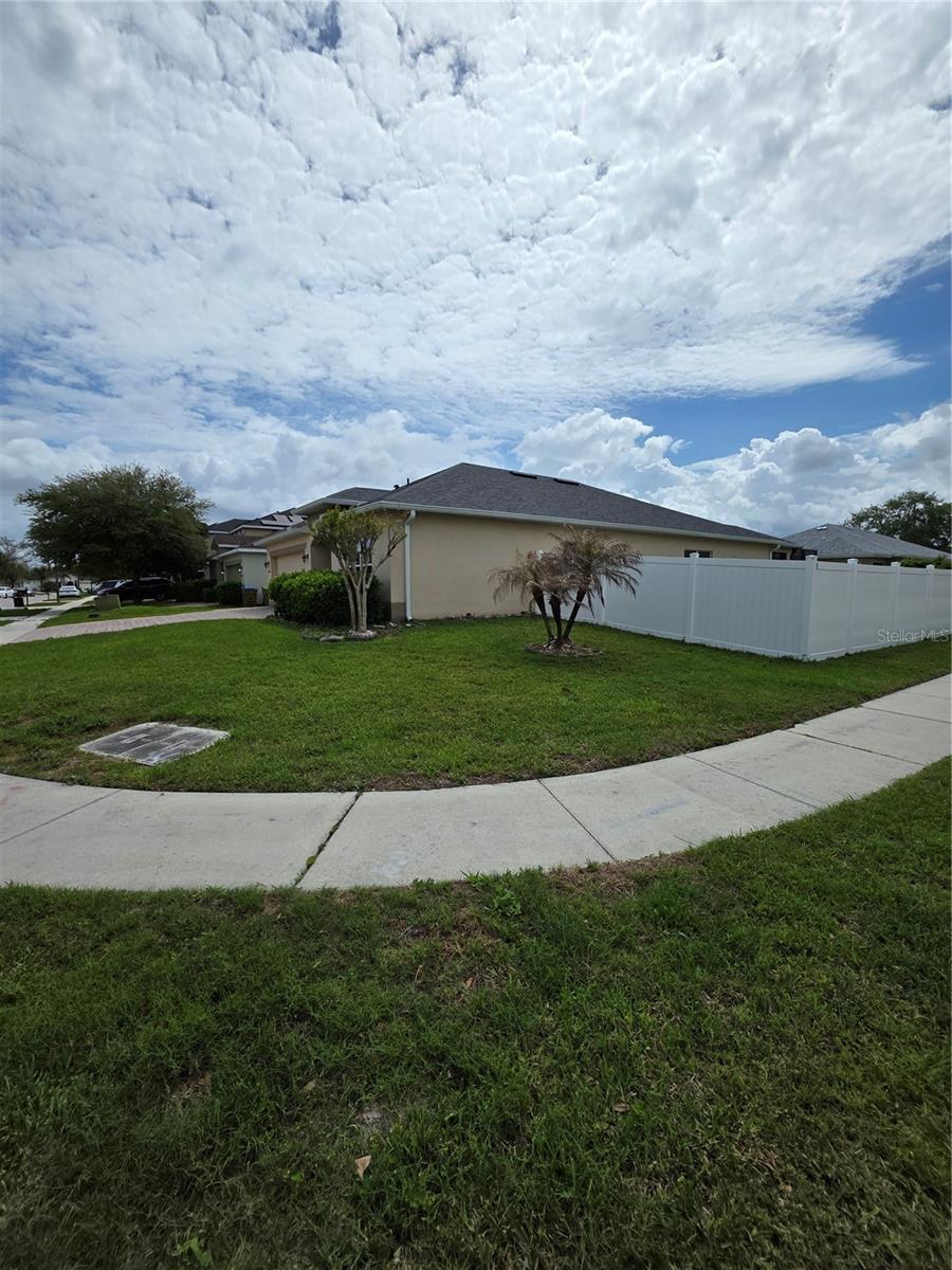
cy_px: 635
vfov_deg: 106.2
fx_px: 477
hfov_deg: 89.9
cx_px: 476
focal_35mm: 13
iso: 40
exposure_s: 1/5128
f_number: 1.9
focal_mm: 2.2
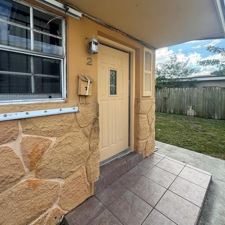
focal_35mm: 17
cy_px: 96
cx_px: 116
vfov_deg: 83.4
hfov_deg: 83.9
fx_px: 125
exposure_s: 1/370
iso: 40
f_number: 2.2
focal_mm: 2.22
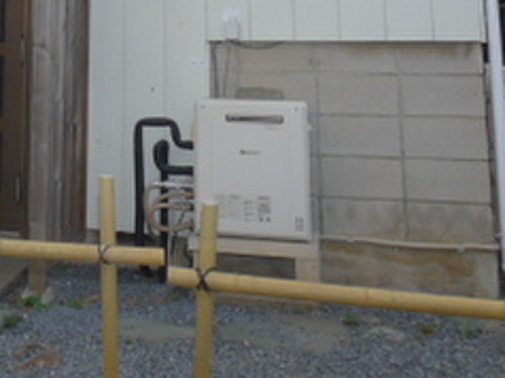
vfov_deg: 22.9
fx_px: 772
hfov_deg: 34.5
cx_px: 68
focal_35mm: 53
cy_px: -173
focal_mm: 3.9
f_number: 3.2
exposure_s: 1/400
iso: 100
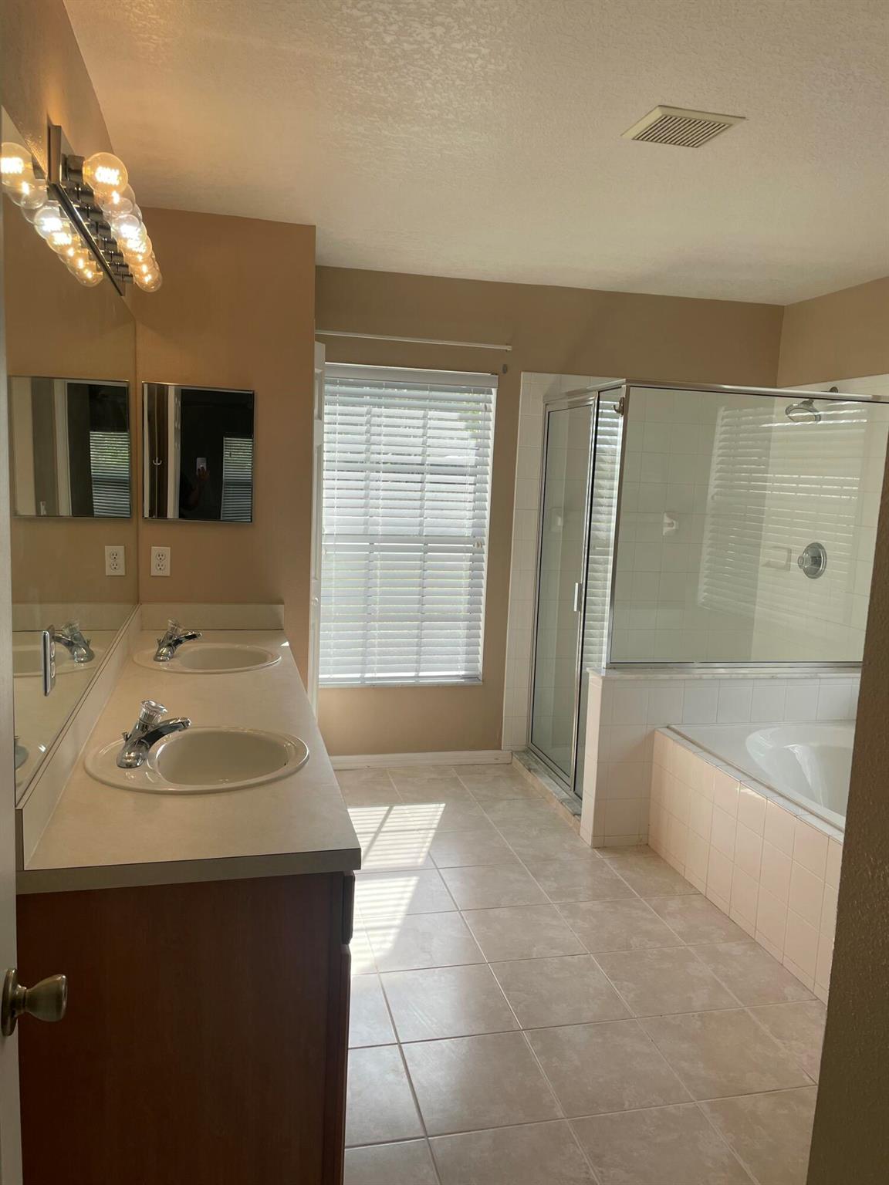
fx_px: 890
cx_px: 444
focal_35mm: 26
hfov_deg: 53.1
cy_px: 592
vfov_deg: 67.3
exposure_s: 1/450
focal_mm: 4.2
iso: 32
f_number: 1.6
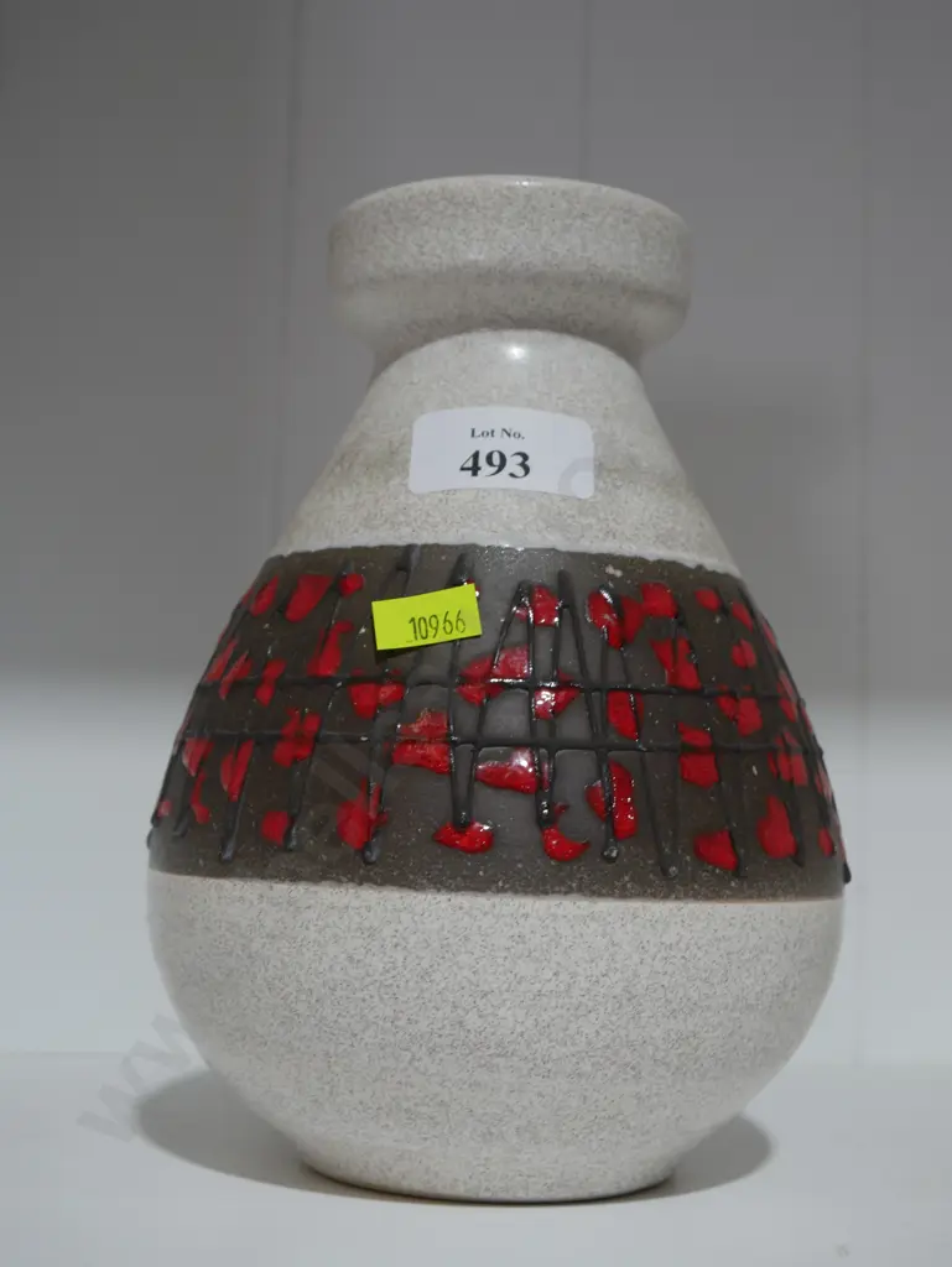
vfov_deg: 38.2
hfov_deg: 29.1
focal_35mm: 50
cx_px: 476
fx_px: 1832
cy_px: 634
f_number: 5.3
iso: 320
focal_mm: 25
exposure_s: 1/60
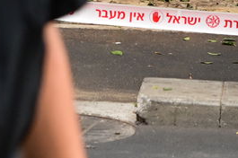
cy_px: -158
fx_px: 2786
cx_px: 218
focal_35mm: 422
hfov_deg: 4.9
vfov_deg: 3.2
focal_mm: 80
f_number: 8
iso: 1600
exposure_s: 1/200
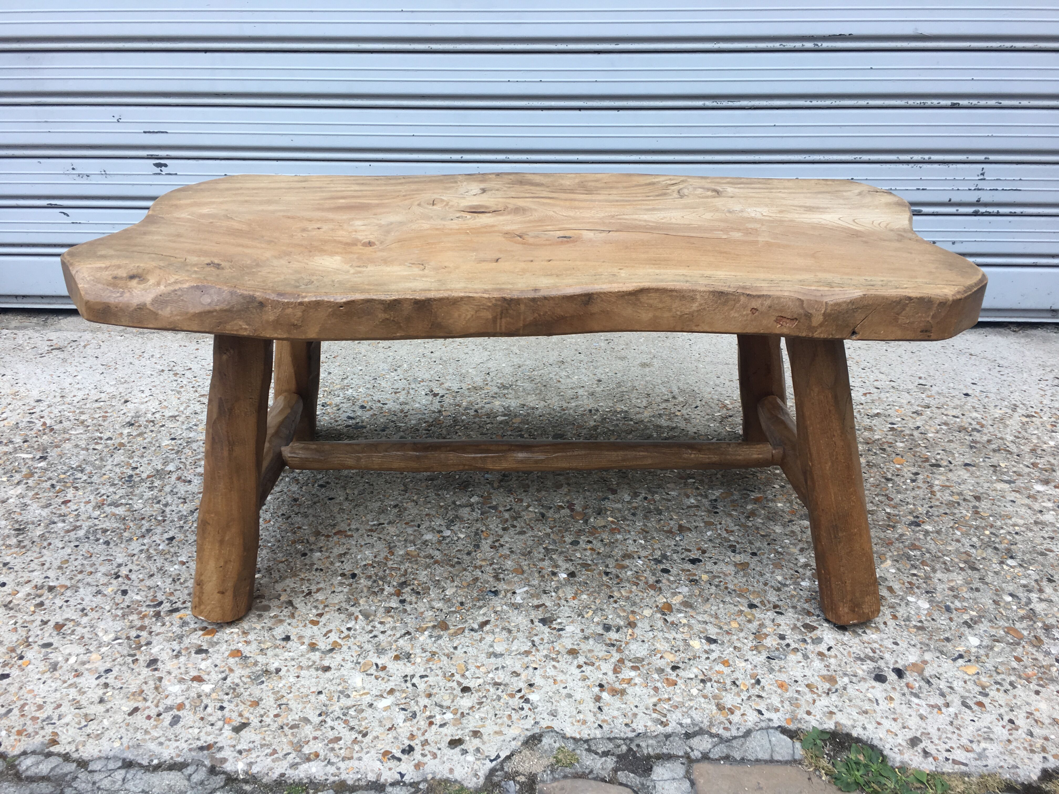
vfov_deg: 48.2
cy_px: 397
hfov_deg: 61.7
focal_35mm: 29
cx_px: 530
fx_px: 887
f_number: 2.2
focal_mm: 4.15
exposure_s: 1/121
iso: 25
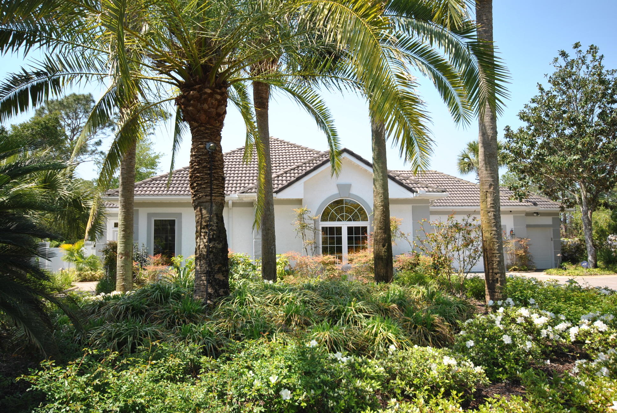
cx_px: 308
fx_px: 515
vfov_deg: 43.7
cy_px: 206
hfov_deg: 61.9
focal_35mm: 30
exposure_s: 1/160
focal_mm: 20
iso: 100
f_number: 6.3
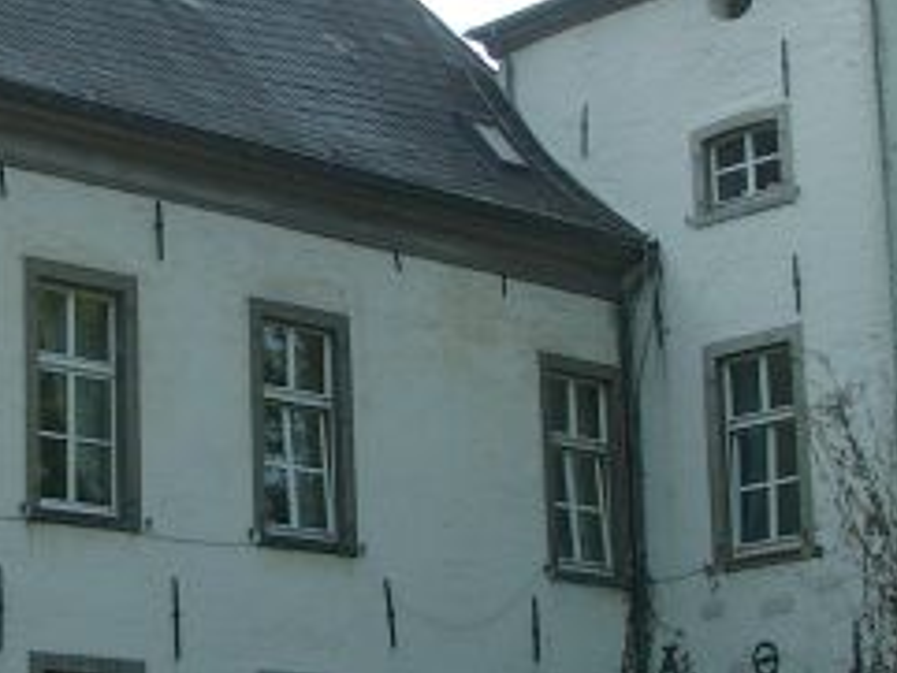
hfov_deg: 17.3
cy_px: 335
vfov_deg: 13.1
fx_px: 2930
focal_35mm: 113
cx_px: 205
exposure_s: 1/381
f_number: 4
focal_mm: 7.13
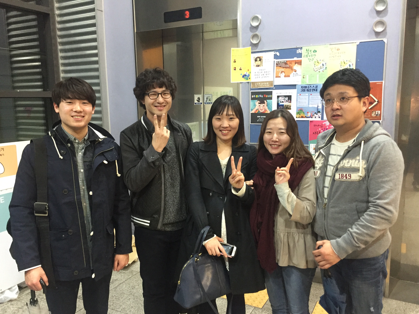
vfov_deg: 46.8
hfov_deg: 60.0
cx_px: 209
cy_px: 162
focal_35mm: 30
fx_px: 363
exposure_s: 1/15
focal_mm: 4.15
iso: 320
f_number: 2.2
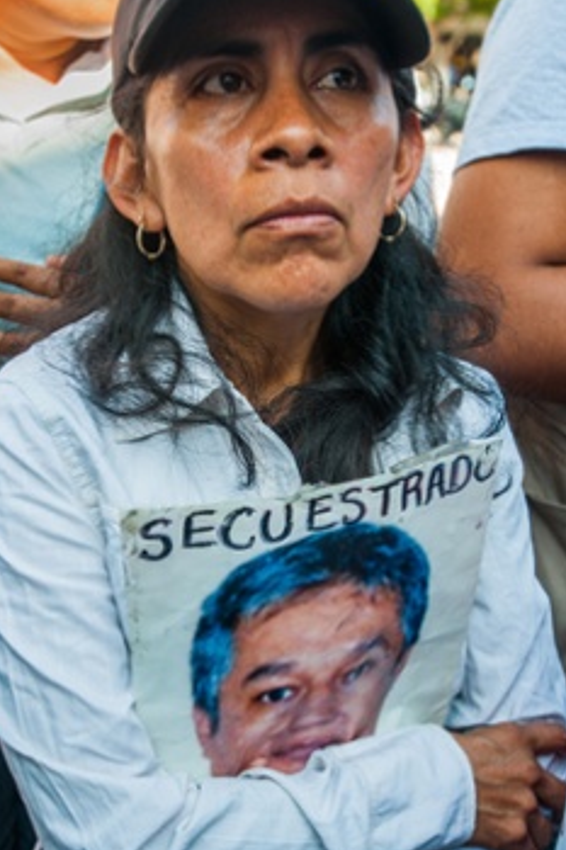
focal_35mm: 42
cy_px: 406
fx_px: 991
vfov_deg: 46.4
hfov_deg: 31.8
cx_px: 236
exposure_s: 1/250
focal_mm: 35
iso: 400
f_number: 5.6
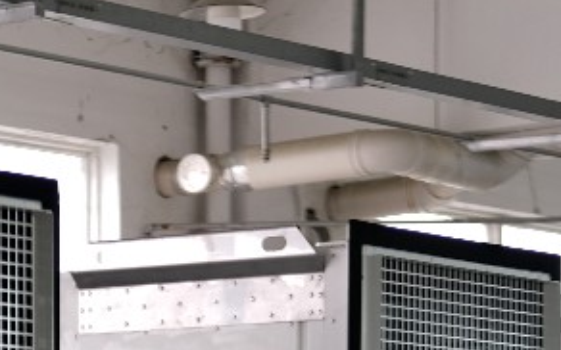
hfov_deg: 9.3
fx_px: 3392
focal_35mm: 222
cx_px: -161
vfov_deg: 5.8
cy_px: 719
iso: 80
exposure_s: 1/17
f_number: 2
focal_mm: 35
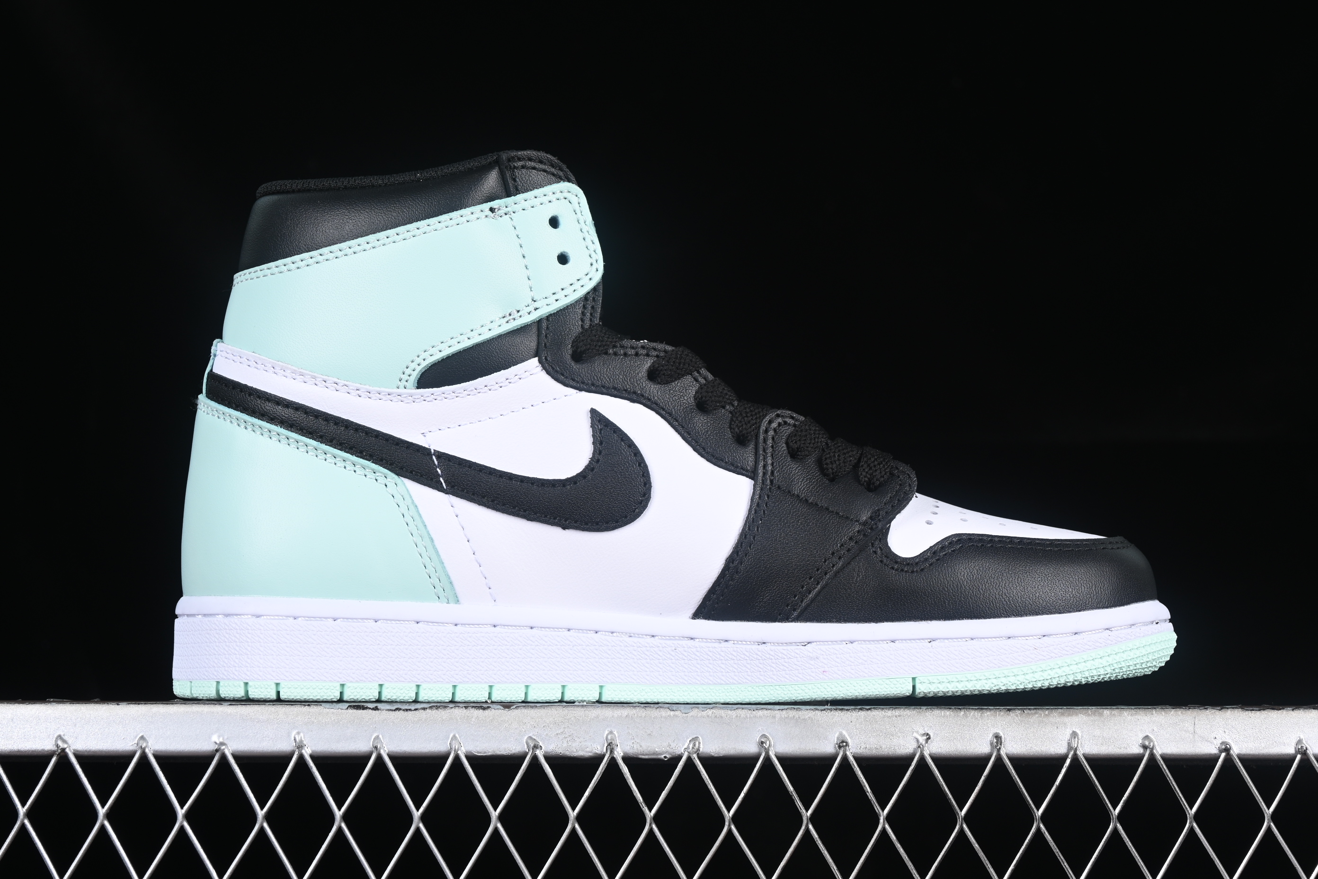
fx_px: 2746
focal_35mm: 75
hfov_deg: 27.0
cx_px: 659
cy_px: 440
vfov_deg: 18.2
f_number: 7.1
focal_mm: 50
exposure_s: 1/80
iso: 160
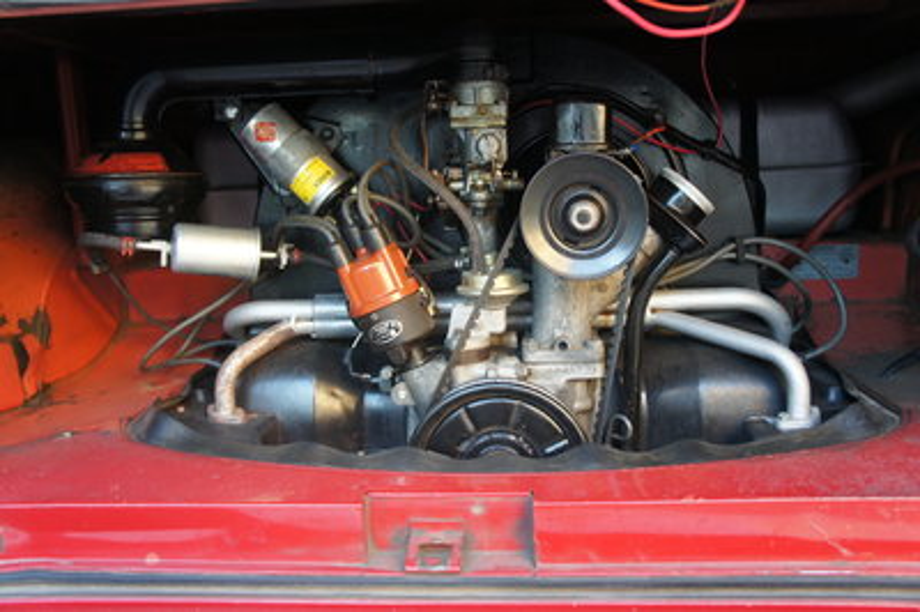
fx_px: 843
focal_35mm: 33
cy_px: 306
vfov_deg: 39.9
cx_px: 460
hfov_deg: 57.3
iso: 640
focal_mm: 22
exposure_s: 1/40
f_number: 4
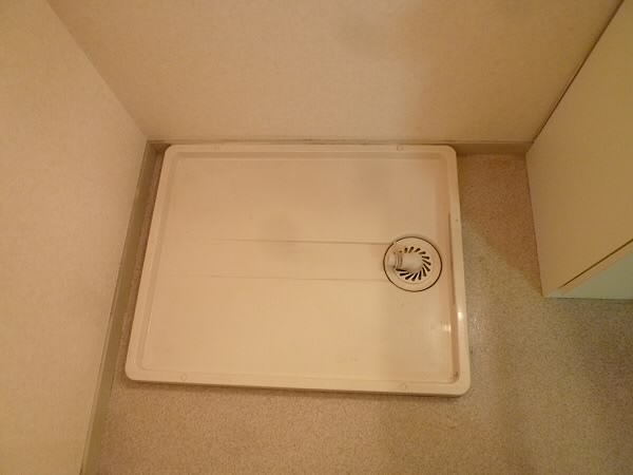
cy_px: 238
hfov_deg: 69.4
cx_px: 316
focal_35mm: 25
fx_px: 457
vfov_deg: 54.9
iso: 400
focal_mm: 4.5
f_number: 2.8
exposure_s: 1/13
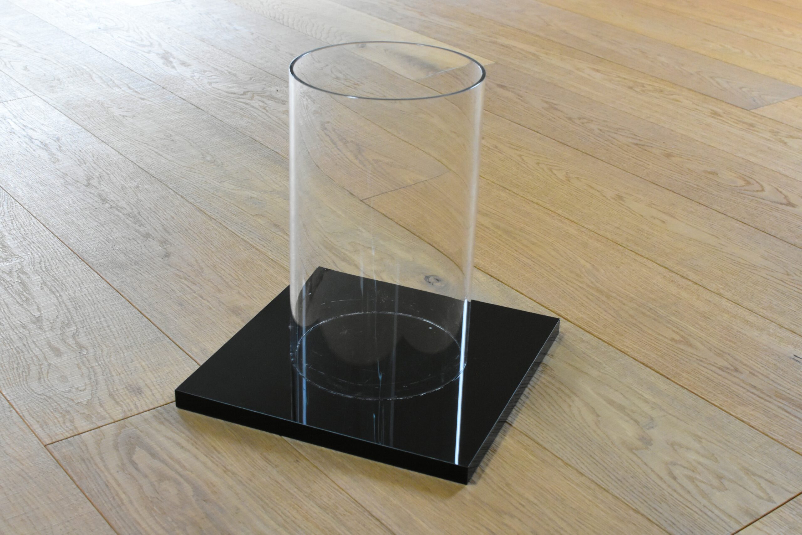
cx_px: 401
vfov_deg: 25.8
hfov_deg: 37.8
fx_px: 1170
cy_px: 268
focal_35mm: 52
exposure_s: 1/60
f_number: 8
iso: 3600
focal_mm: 35
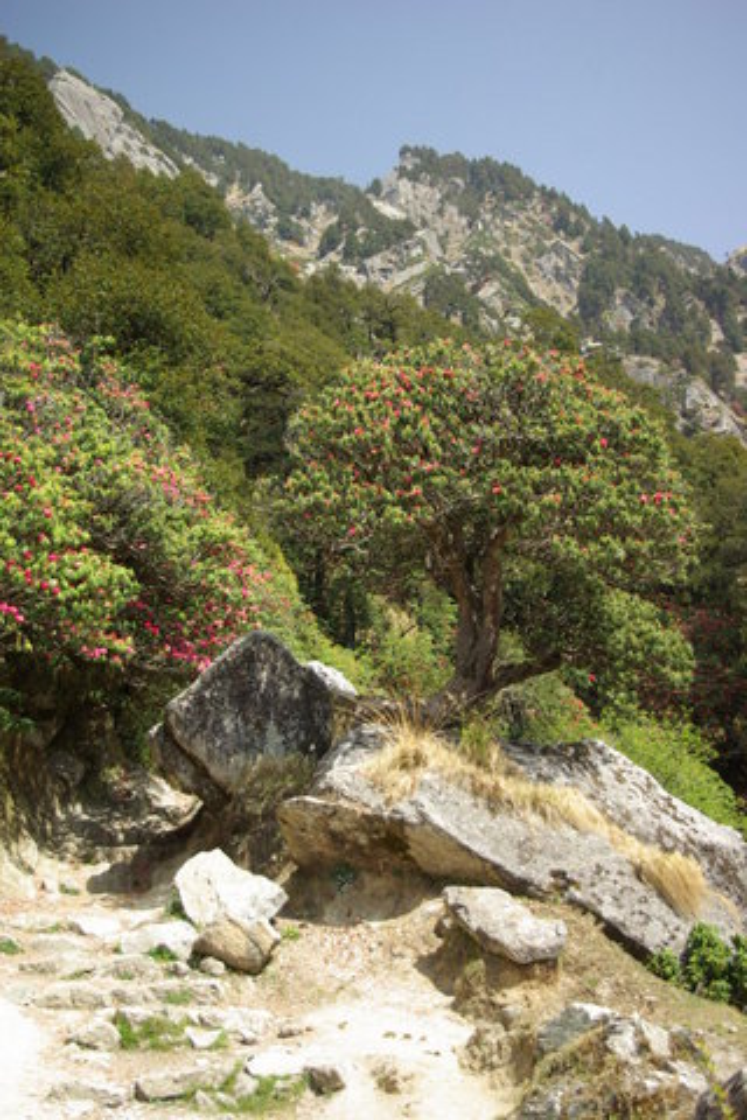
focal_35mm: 42
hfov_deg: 31.9
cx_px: 374
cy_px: 560
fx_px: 1307
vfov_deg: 46.4
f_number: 4.5
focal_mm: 28
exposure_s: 1/60
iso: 100
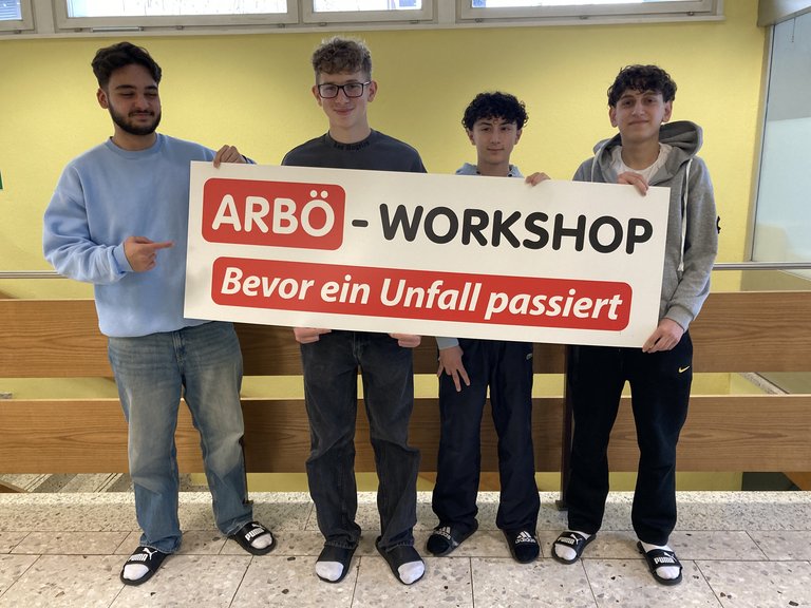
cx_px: 406
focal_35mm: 28
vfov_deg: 49.7
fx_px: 656
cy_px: 304
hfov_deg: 63.4
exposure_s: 1/50
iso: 125
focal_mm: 3.99
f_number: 1.8
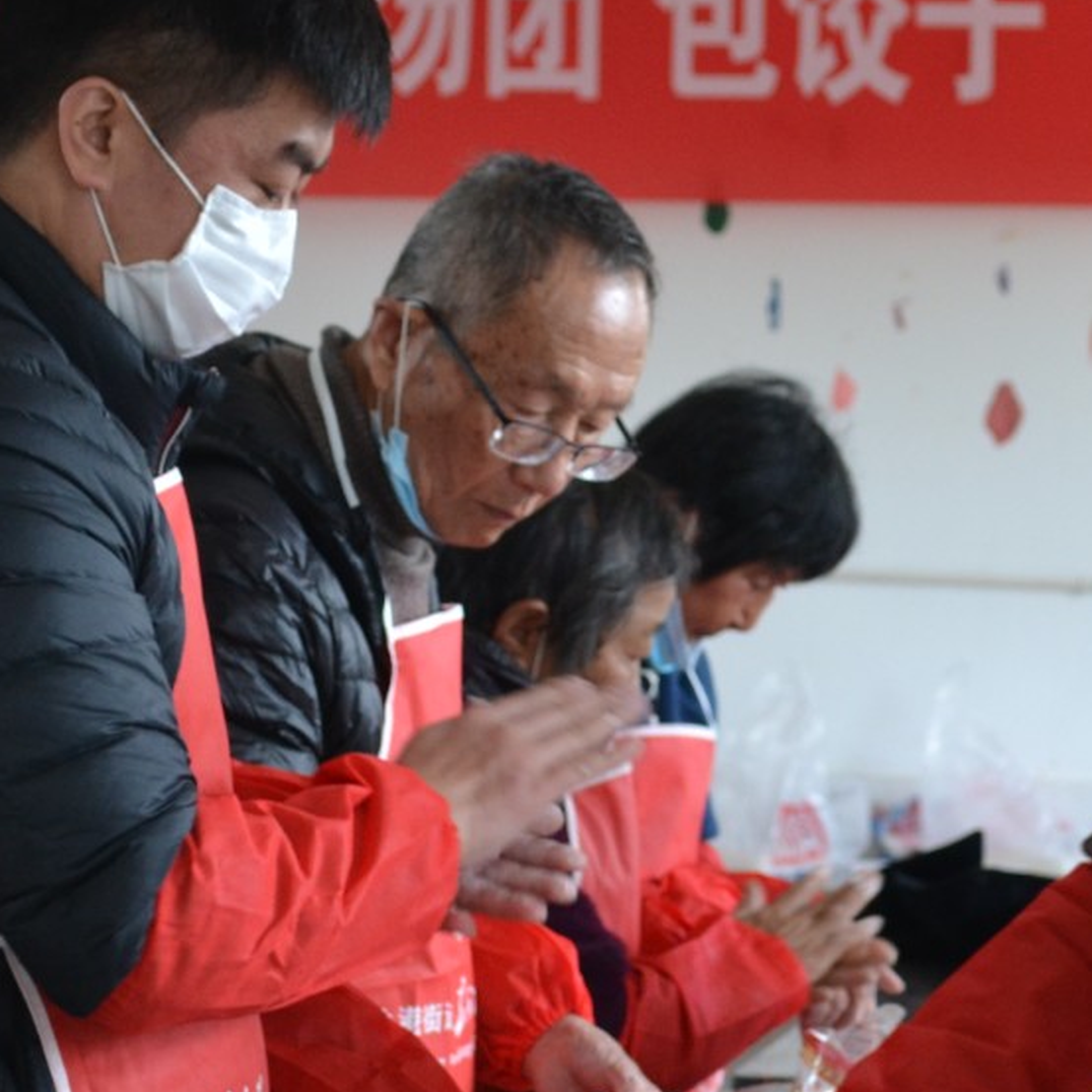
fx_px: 5782
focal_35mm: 162
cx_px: 867
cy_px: 540
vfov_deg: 10.8
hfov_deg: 10.8
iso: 800
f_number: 5.3
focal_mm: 44
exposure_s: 1/60
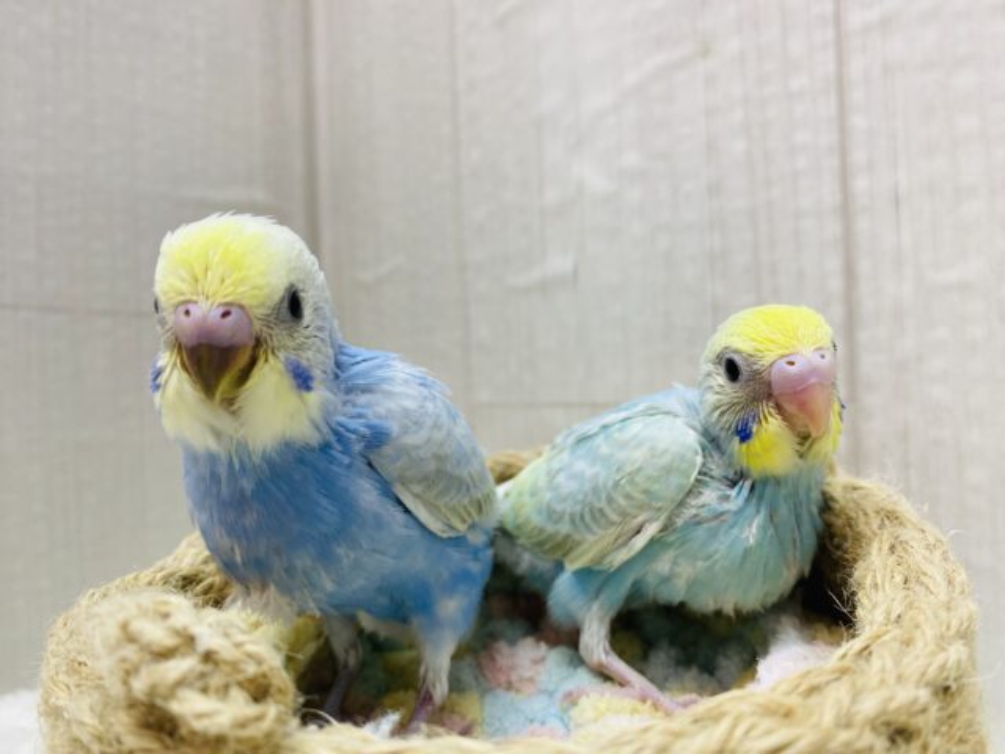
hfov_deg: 69.4
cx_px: 502
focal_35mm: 25
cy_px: 377
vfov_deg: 54.9
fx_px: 726
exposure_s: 1/100
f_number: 1.8
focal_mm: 4.25
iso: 100
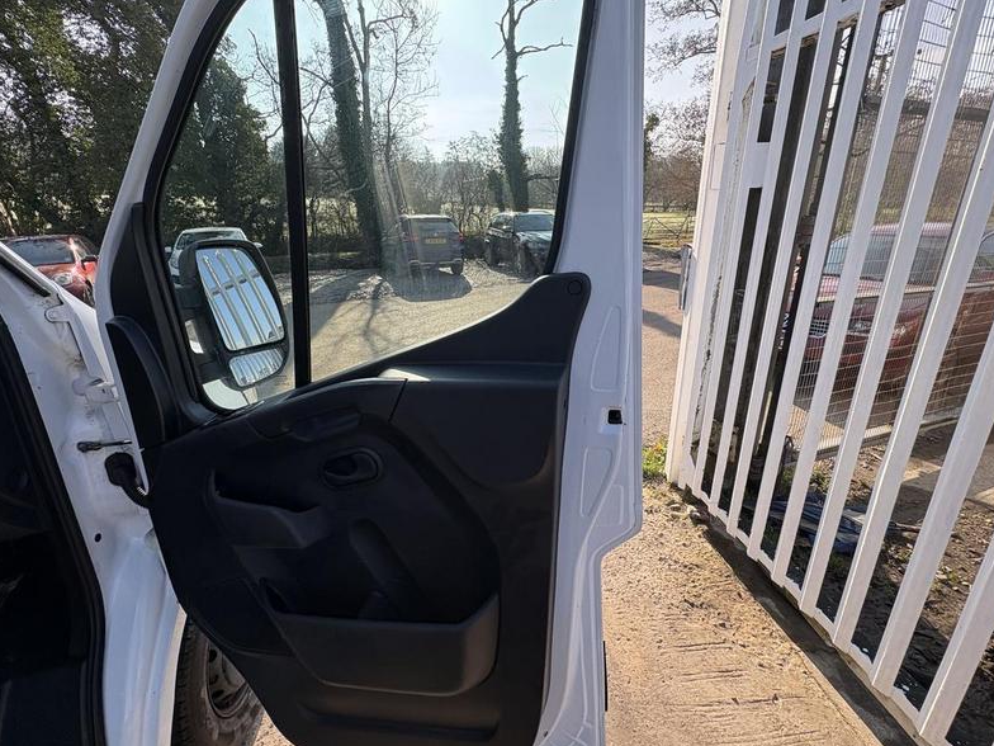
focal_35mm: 16
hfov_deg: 94.5
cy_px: 364
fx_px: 459
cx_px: 500
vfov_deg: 78.1
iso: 40
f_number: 2.2
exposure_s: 1/428
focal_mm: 2.22
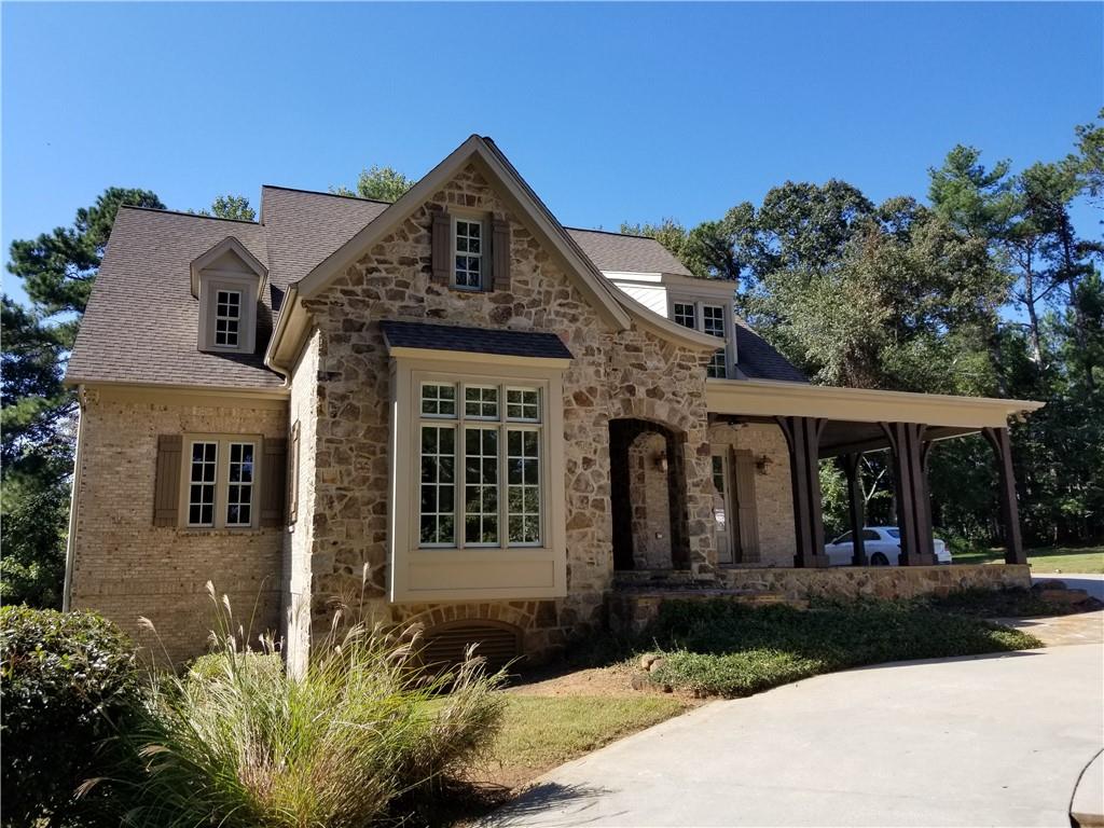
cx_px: 552
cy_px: 414
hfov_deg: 67.3
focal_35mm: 26
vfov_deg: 53.1
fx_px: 829
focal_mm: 4.25
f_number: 1.7
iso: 50
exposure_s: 1/1484
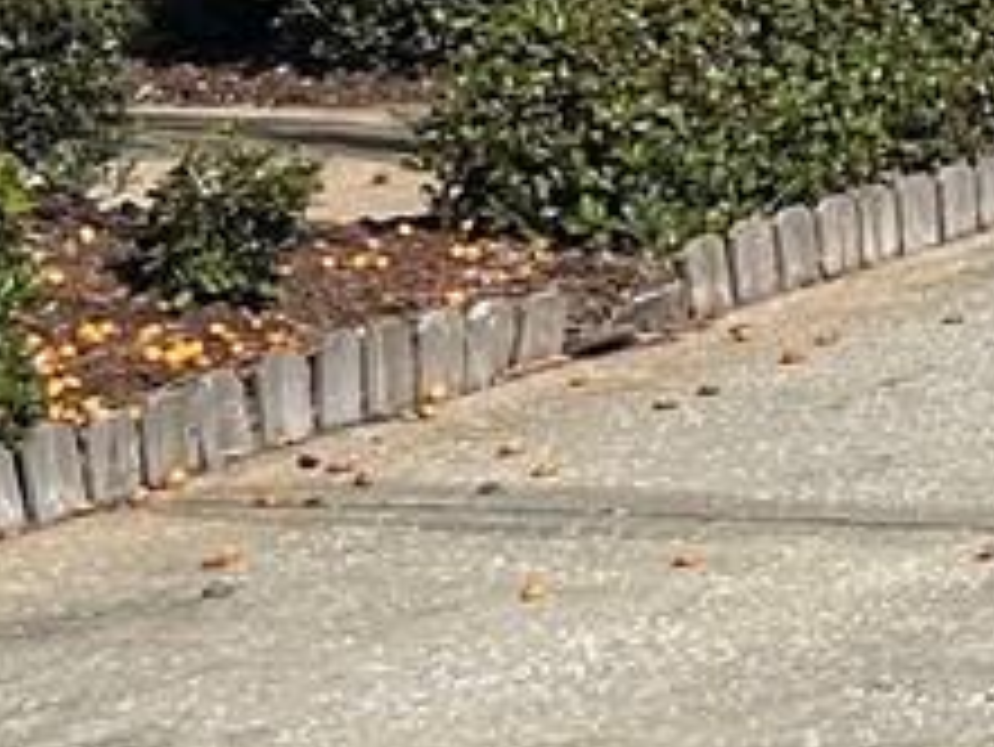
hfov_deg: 8.9
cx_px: 2793
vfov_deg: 7.8
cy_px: -184
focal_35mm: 188
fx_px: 5401
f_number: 1.5
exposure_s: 1/6579
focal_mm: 5.7
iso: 50
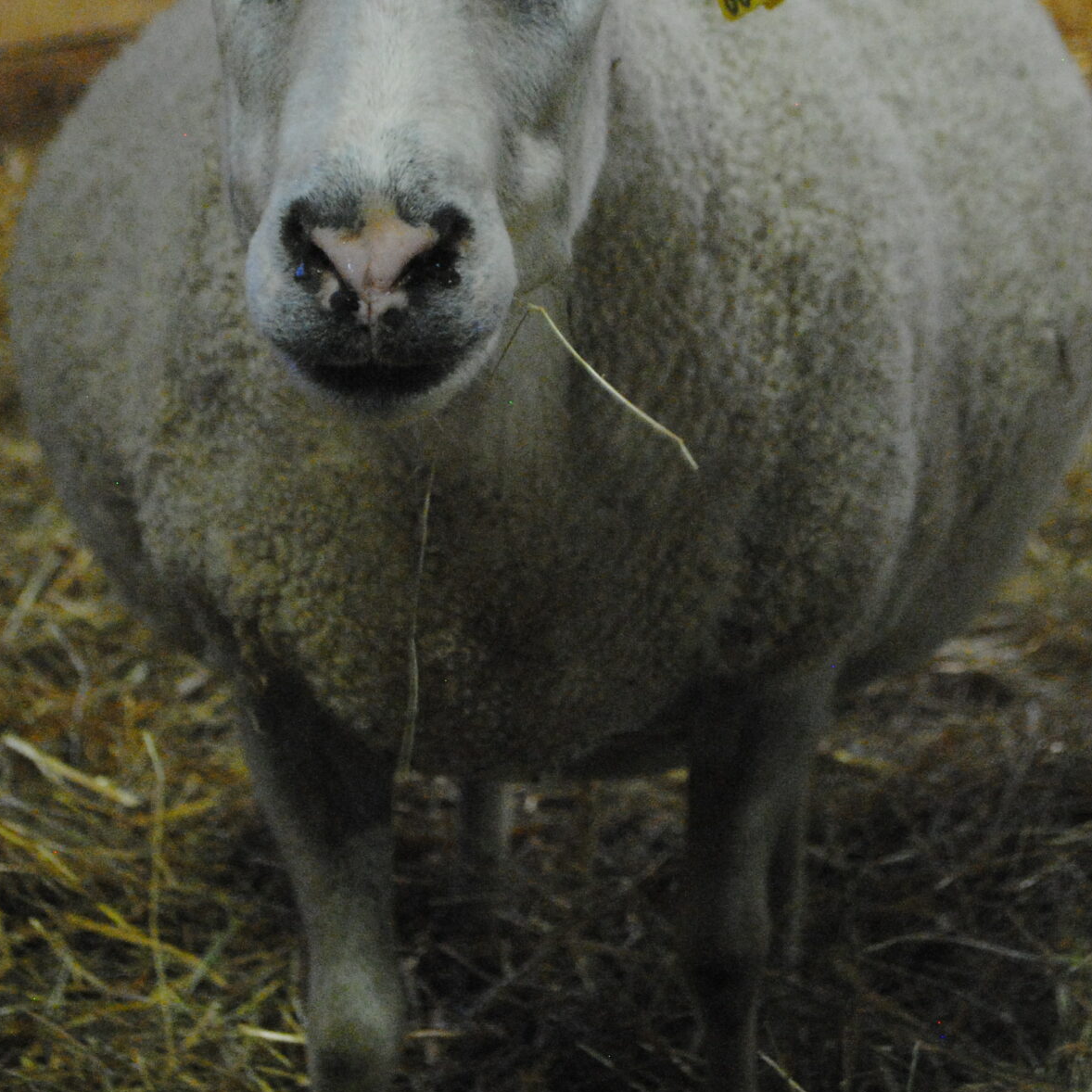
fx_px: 3962
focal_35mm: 111
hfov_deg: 15.7
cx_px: 616
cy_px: 320
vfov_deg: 15.6
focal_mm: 40
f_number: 5.3
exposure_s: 1/6
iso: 1600
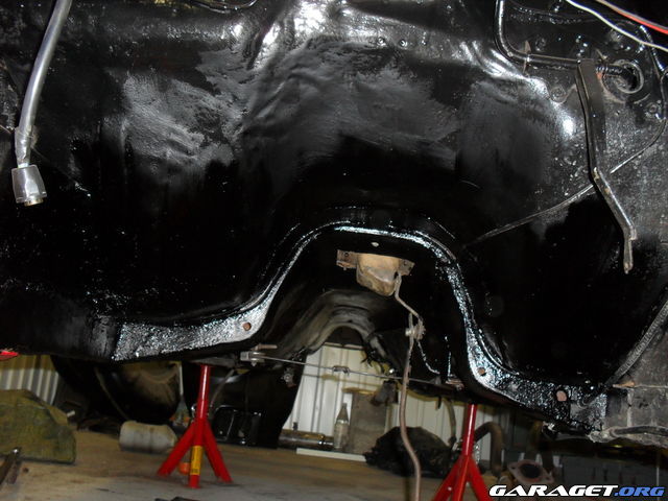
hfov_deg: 52.6
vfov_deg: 40.7
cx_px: 334
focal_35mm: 35
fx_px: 675
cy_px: 250
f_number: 3.2
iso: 200
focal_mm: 6.3
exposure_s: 1/45
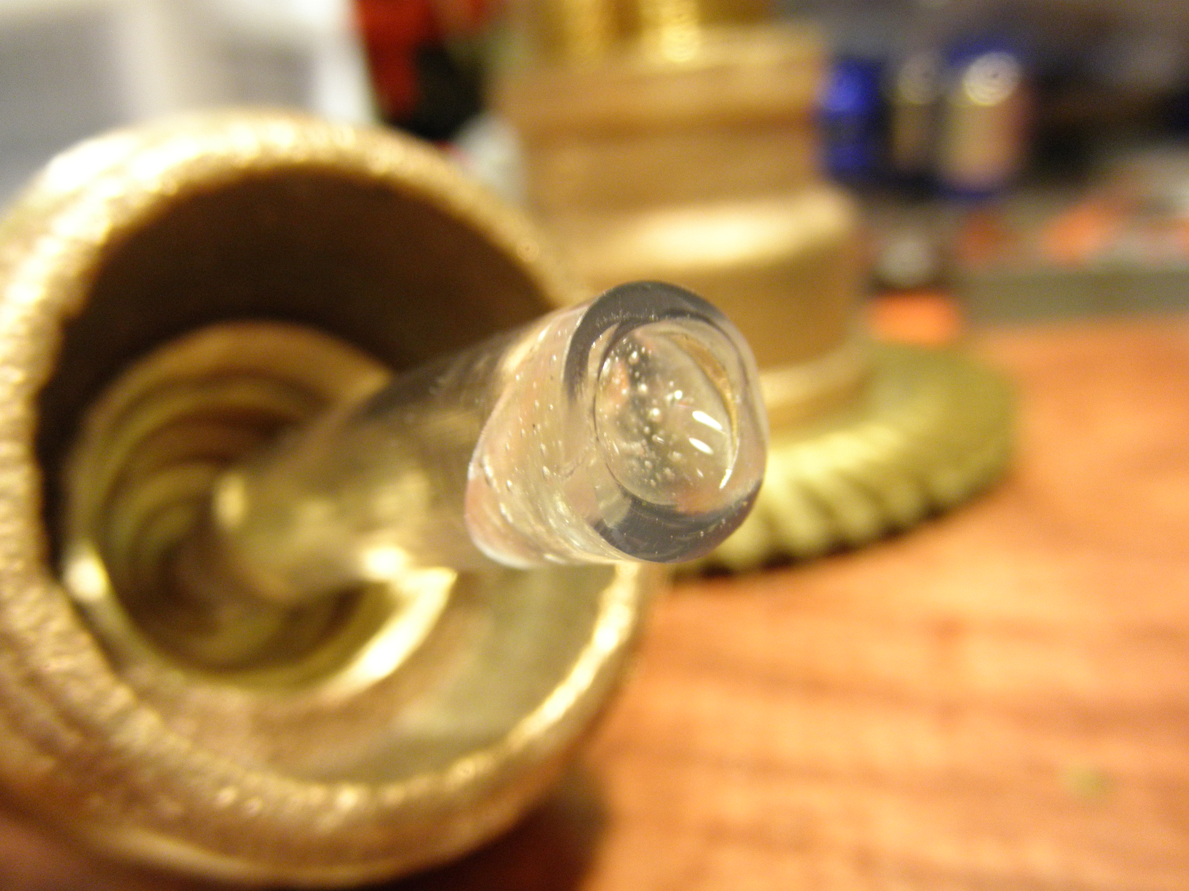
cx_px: 594
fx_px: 962
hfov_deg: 63.4
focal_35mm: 28
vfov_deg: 49.7
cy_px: 446
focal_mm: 5
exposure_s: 1/4
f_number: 3
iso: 250
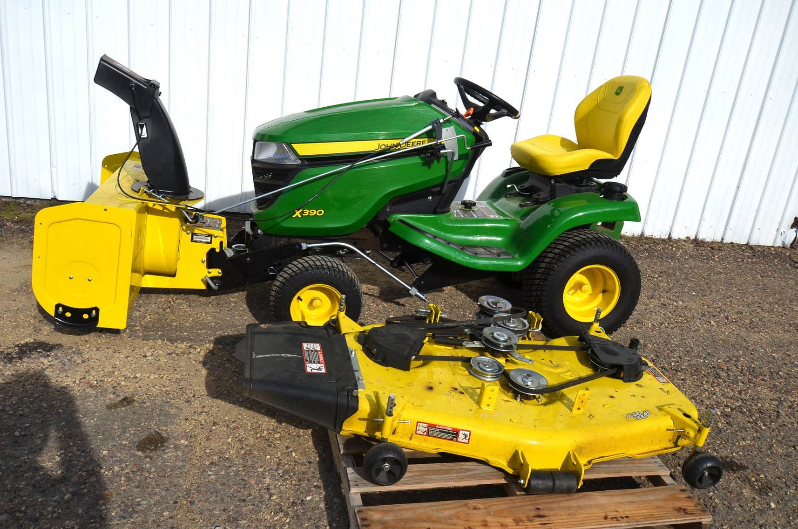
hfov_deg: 62.0
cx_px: 399
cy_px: 264
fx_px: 664
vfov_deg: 43.4
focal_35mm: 30
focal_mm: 20
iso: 100
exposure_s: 1/320
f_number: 9
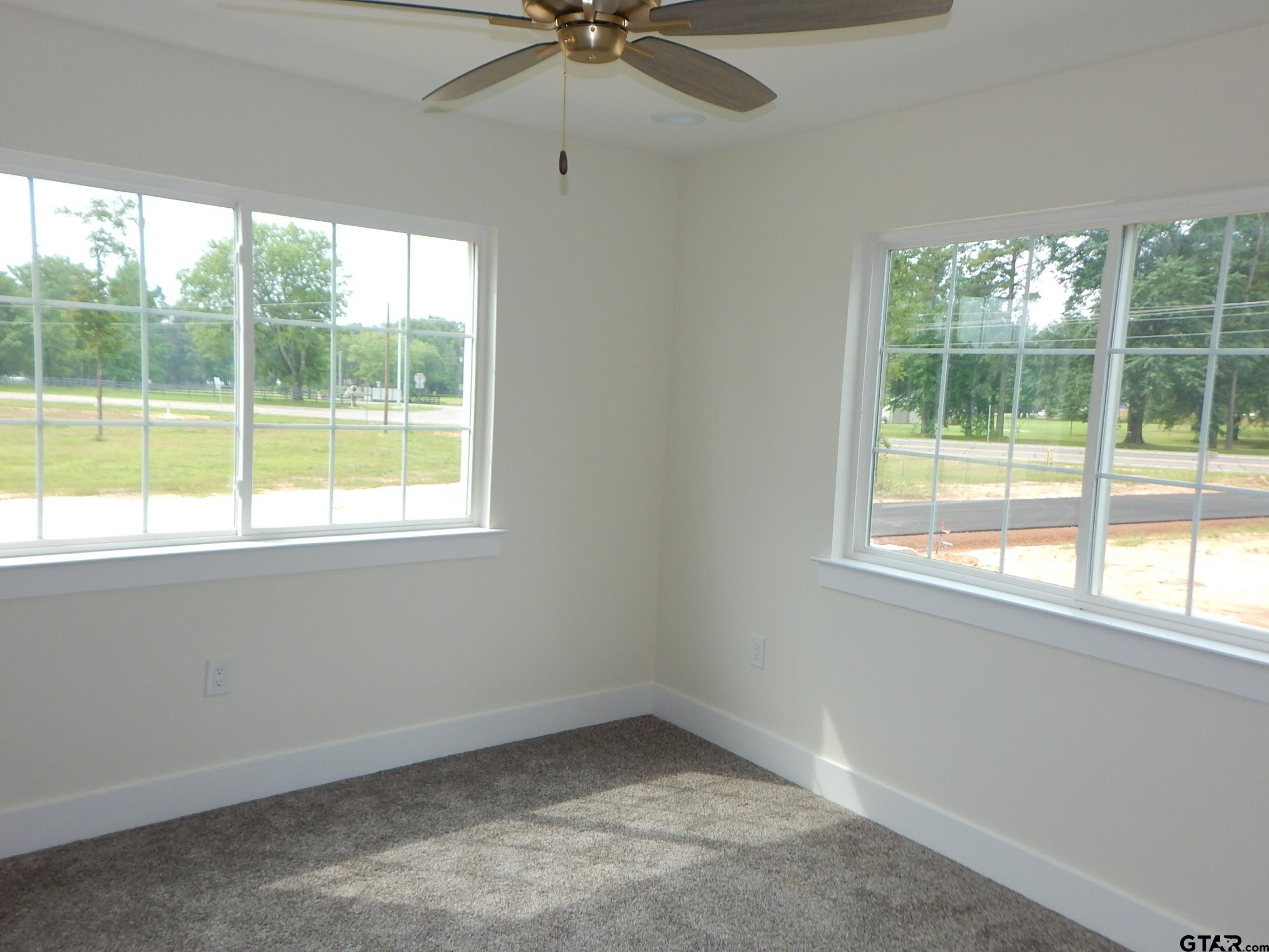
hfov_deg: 76.4
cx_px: 634
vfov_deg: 61.1
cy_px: 476
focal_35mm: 22
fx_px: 807
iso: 125
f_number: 3
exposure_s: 1/200
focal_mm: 4
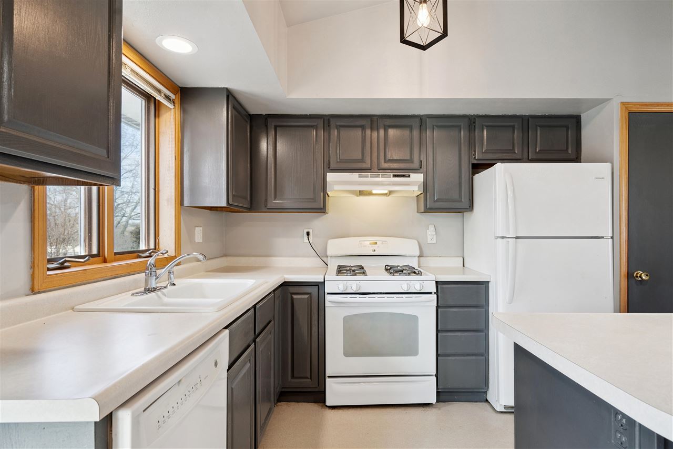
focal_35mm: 18
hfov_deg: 90.0
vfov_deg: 67.4
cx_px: 336
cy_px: 224
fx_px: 336
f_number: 8
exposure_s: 1/25
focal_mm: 18
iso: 400
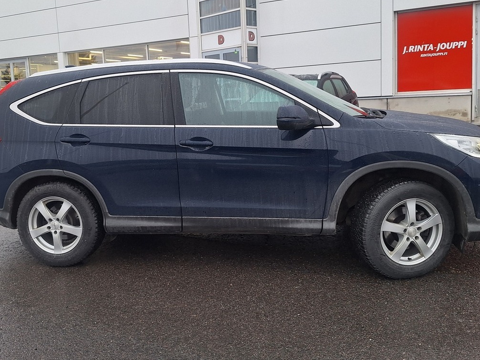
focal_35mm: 33
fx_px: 458
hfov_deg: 55.3
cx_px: 221
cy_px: 144
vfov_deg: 42.7
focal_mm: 5.54
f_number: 1.8
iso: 40
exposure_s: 1/50
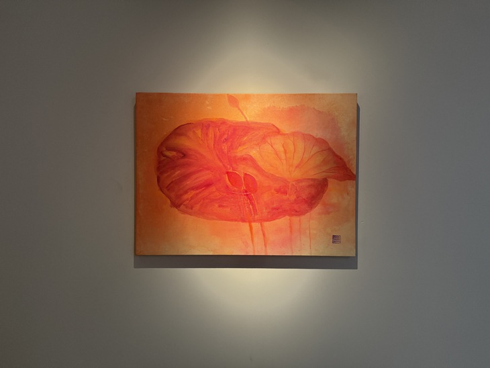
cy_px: 184
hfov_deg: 71.6
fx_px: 340
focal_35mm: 24
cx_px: 245
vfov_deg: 56.8
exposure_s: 1/60
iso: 320
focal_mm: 6.76
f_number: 1.78
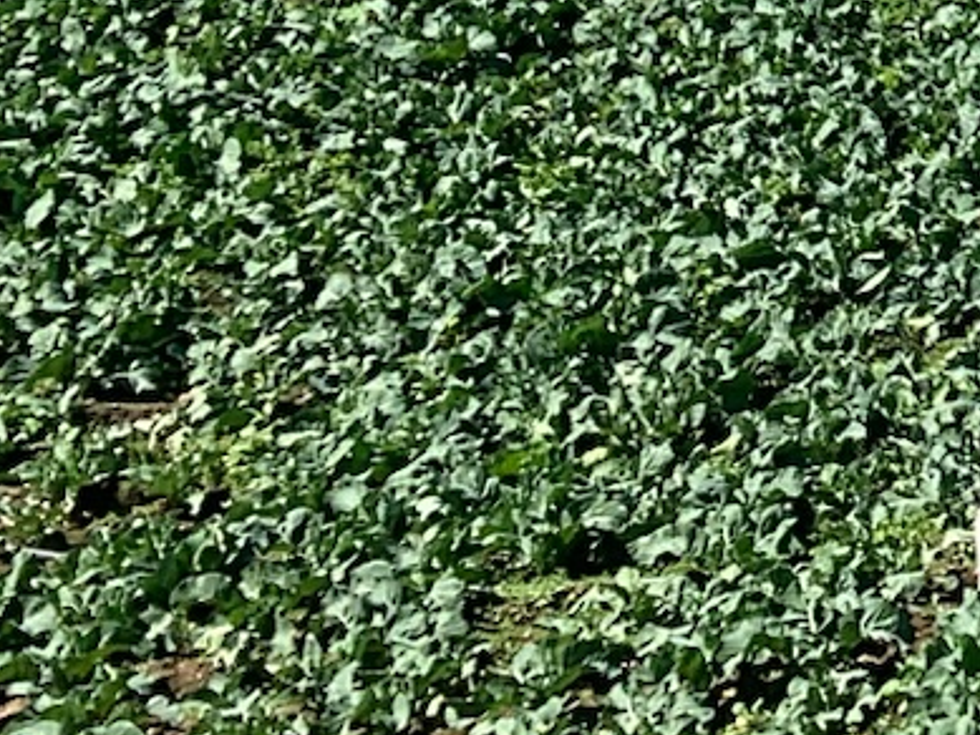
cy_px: -1080
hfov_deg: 11.6
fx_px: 3880
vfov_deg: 9.5
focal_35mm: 137
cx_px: 2416
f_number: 1.8
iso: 25
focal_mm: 4.25
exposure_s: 1/1661
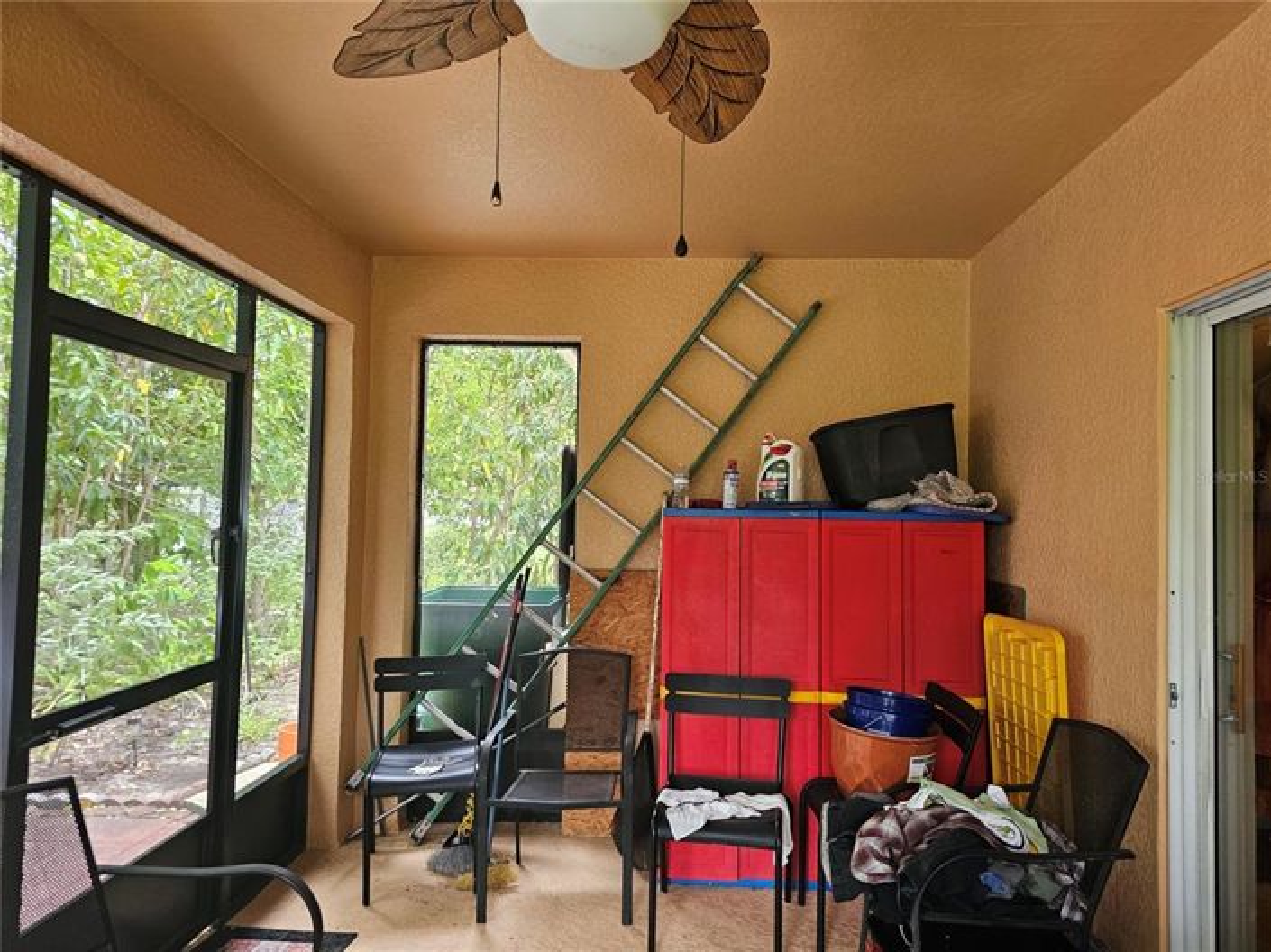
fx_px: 844
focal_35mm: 23
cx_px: 636
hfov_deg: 74.0
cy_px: 476
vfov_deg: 58.8
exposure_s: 1/120
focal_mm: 6.3
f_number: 1.7
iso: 200
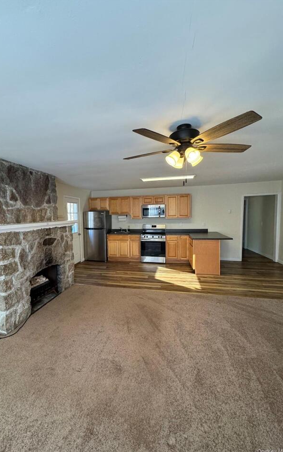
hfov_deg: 74.3
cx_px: 120
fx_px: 185
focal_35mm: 15
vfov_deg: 101.5
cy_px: 227
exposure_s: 1/120
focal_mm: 2.22
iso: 160
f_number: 2.2
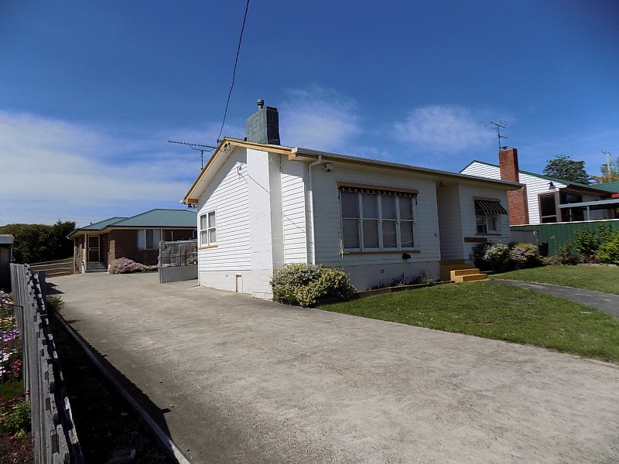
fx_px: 411
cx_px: 310
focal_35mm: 23
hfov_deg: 73.9
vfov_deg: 58.9
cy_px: 232
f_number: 9.9
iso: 80
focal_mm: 4
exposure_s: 1/250
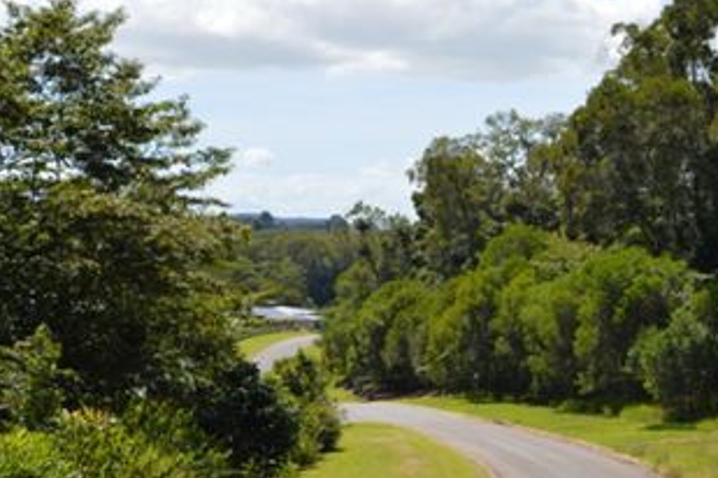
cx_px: 500
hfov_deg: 19.8
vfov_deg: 13.3
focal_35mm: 103
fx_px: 2049
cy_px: 270
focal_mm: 45
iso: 100
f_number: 8
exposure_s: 1/200
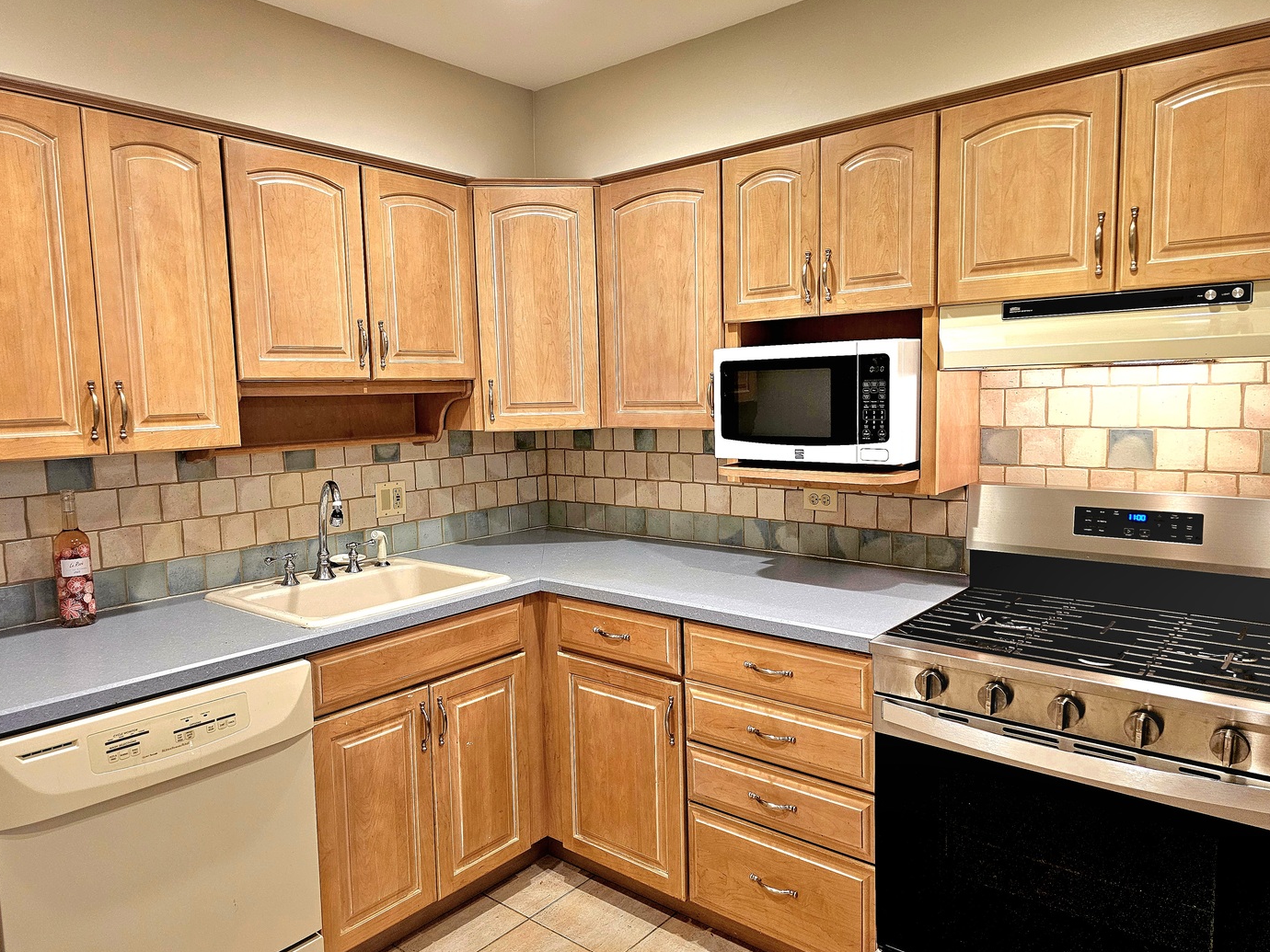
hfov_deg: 71.6
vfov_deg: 56.8
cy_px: 479
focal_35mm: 24
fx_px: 881
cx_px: 643
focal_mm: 6.3
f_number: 1.7
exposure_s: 1/120
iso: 400
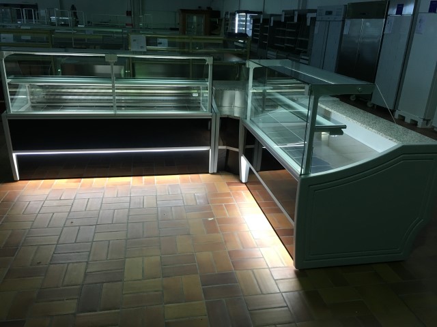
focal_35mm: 29
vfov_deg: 48.2
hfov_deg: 61.7
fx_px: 366
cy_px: 164
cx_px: 218
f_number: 2.2
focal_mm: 4.15
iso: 50
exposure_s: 1/33
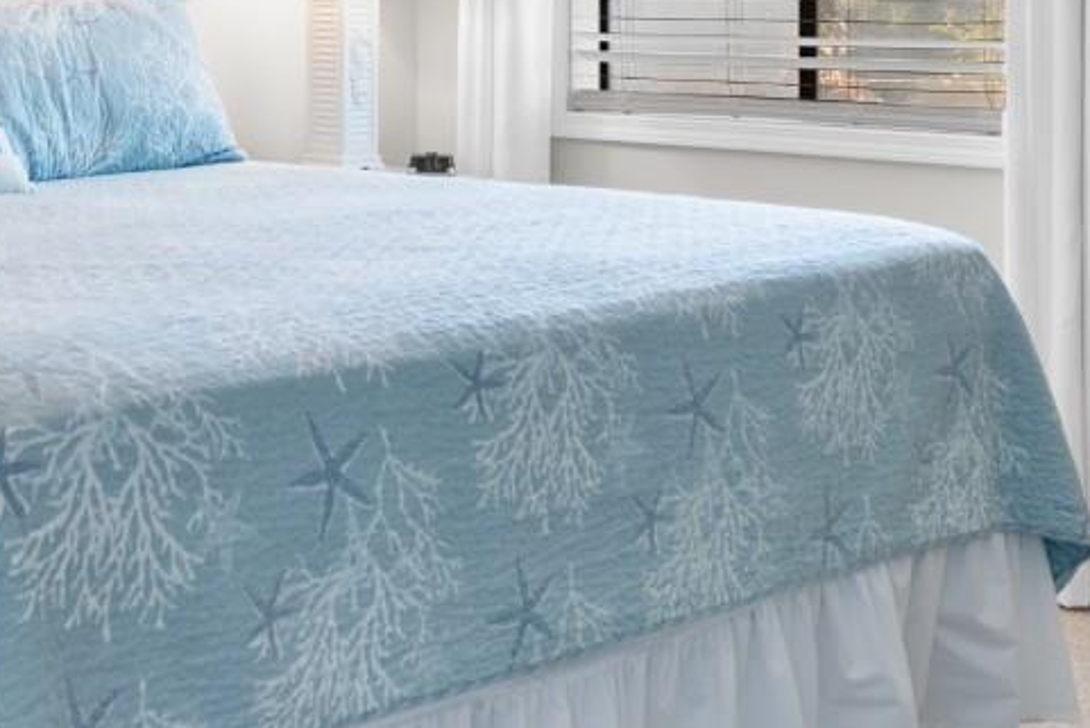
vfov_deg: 20.4
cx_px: 208
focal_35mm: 64
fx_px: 1938
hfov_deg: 30.6
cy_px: -57
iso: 100
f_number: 4.8
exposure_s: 1.3
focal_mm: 13
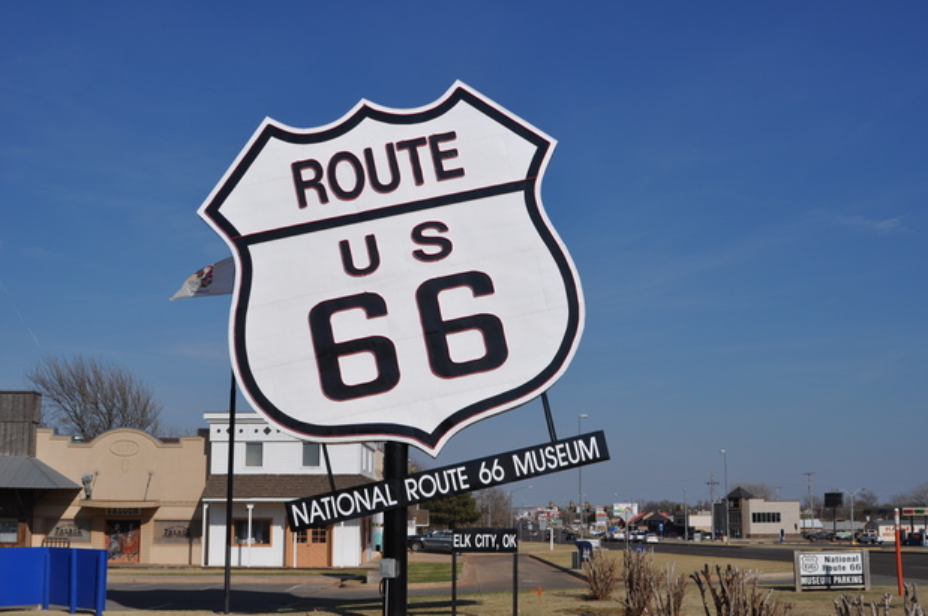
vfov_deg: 28.9
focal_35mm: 46
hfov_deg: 42.4
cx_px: 464
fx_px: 1197
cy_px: 308
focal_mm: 31
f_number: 10
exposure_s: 1/400
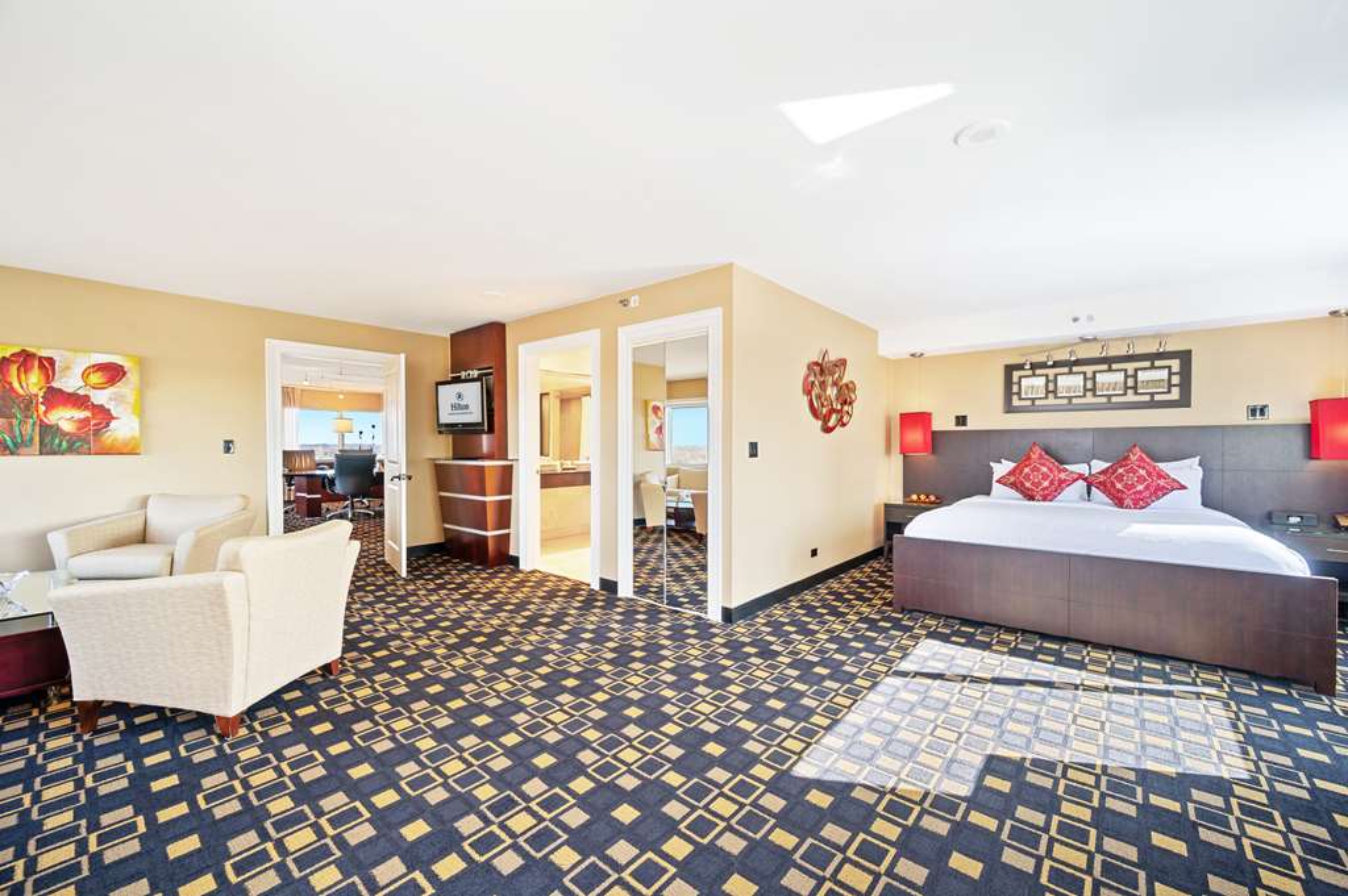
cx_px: 674
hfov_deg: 104.3
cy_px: 448
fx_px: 524
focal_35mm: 14
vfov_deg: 81.1
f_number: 8
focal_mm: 14
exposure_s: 1/4
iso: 400
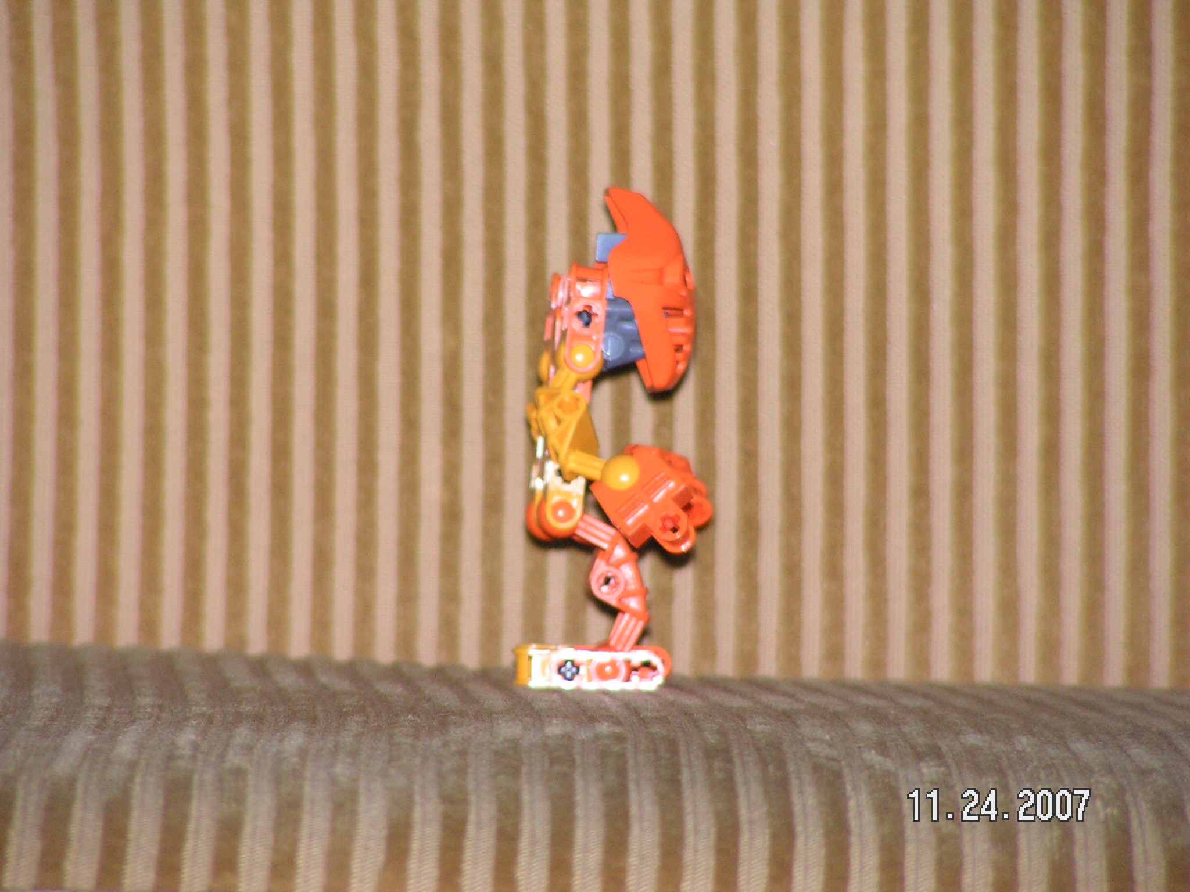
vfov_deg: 5.1
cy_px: 446
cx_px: 595
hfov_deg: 6.8
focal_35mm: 290
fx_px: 9969
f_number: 3.2
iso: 200
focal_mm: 48
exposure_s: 1/320
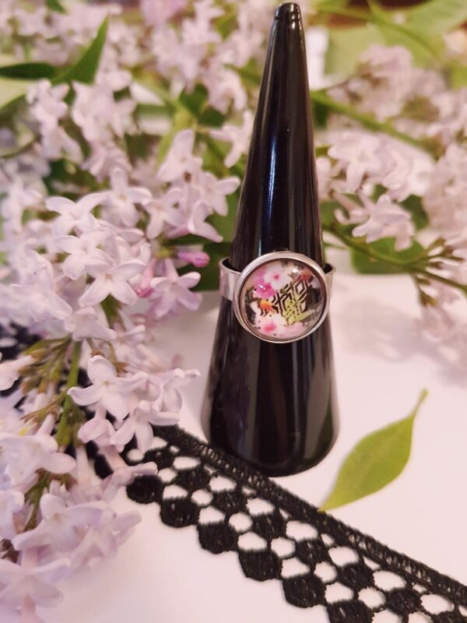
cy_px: 312
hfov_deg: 53.1
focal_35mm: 26
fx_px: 468
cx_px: 234
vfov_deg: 67.3
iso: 250
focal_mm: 4.2
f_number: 1.7
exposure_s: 1/10
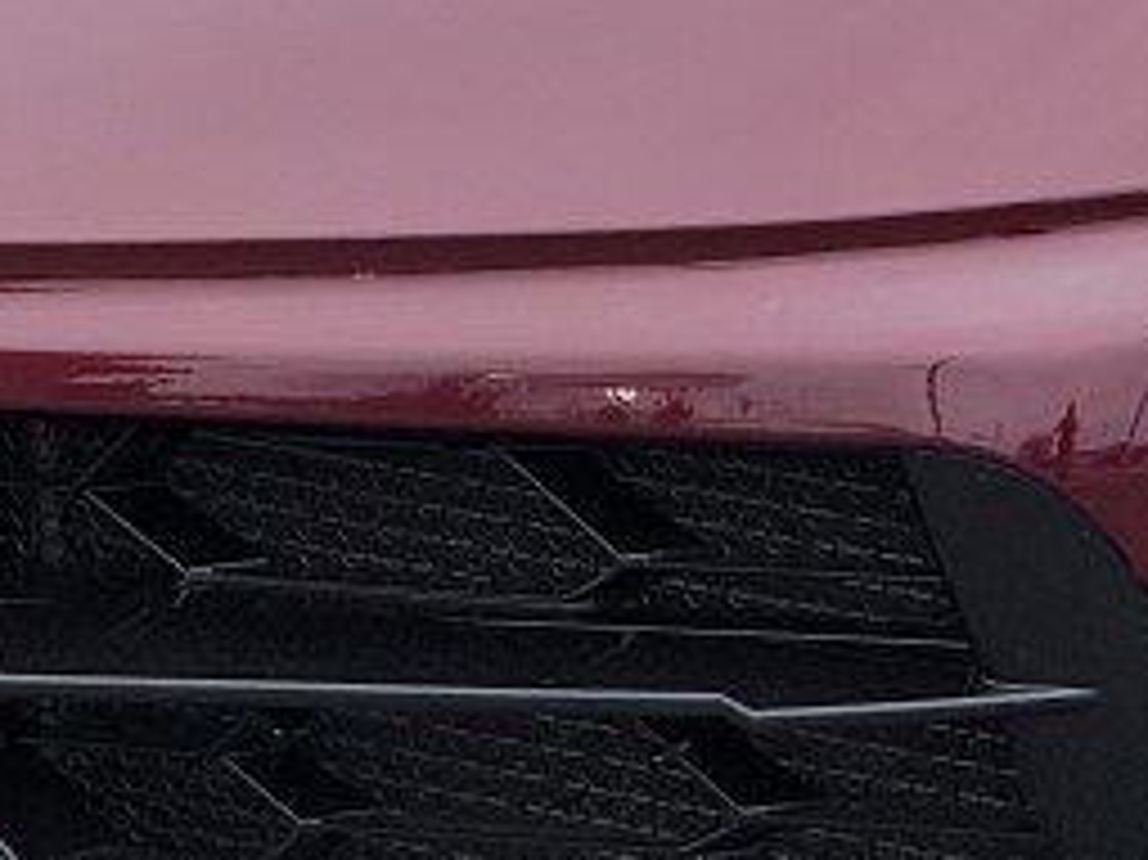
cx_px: 243
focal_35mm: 482
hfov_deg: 4.1
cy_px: 315
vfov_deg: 3.1
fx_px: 15977
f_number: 2.8
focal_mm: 15.66
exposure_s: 1/391
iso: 50
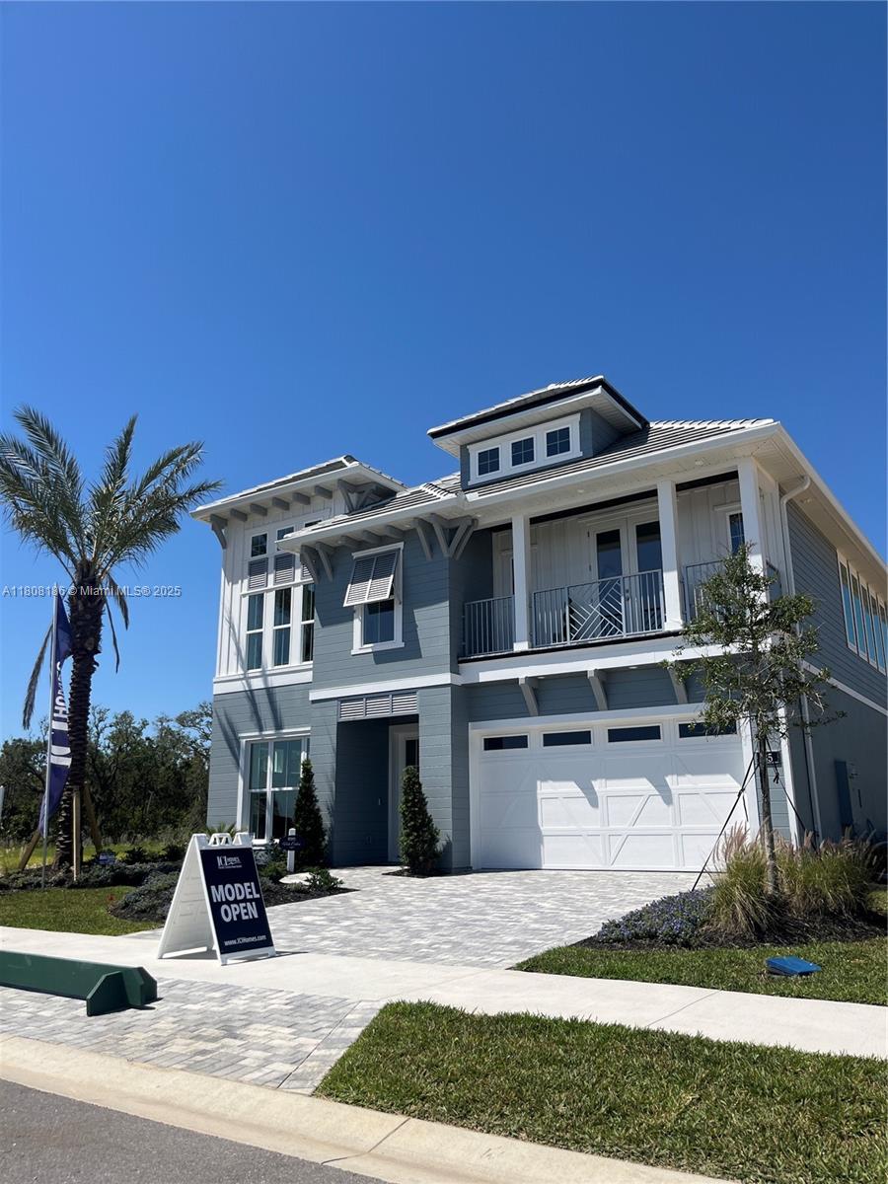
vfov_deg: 67.3
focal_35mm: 26
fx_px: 889
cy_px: 592
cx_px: 444
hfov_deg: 53.1
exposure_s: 1/5319
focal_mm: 5.1
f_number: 1.6
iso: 50
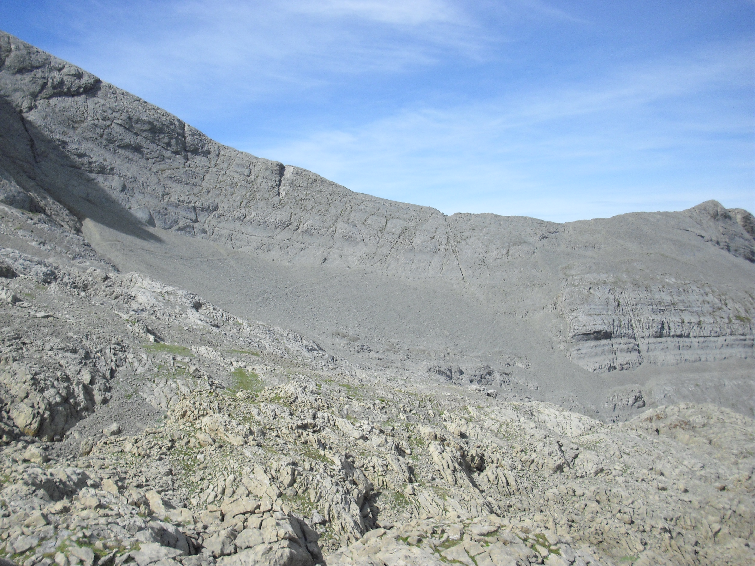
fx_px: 829
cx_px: 378
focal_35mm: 38
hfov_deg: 49.0
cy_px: 283
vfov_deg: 37.7
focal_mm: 6.2
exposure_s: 1/200
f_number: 8
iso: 100
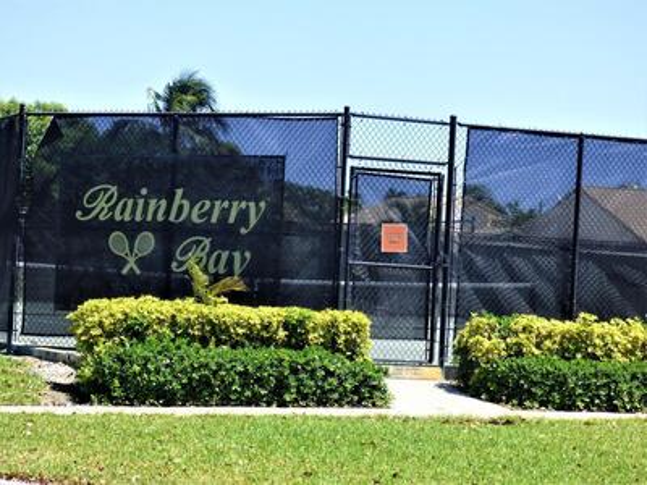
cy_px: 242
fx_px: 1963
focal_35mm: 105
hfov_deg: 18.7
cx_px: 324
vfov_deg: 14.1
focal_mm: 17.43
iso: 100
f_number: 4.8
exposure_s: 1/320
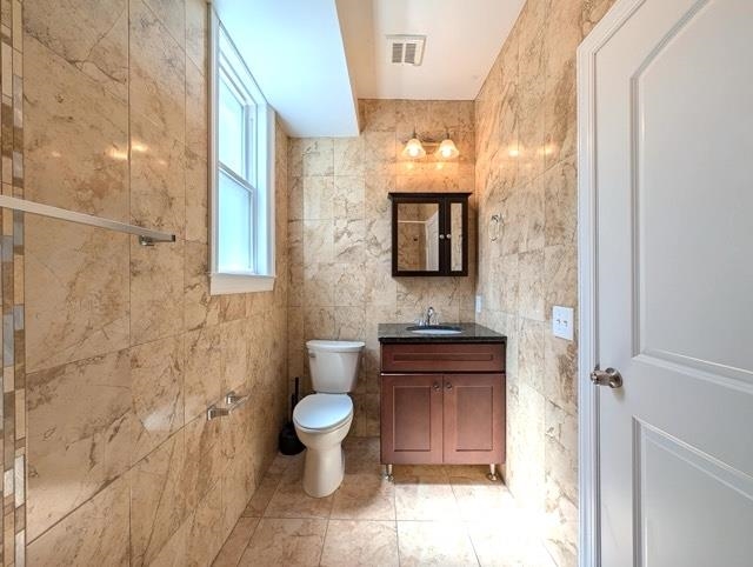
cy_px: 284
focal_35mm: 12
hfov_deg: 110.5
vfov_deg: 94.6
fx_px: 261
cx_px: 376
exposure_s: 1/243
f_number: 1.7
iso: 45
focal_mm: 2.02
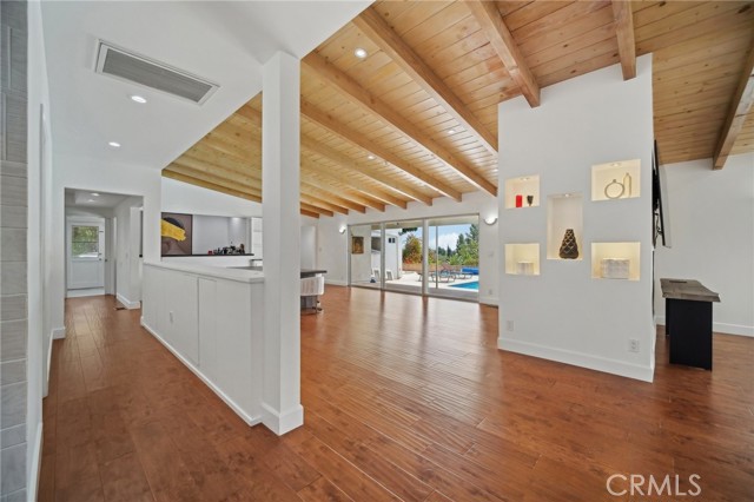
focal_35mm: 14
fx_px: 293
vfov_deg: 81.1
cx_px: 377
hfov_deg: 104.3
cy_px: 251
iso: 200
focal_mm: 9
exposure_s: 1/25
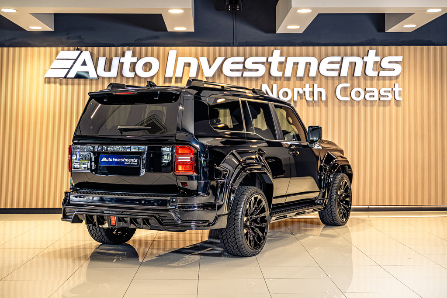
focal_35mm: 55
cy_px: 149
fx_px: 683
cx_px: 224
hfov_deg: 36.2
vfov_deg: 24.6
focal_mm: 55
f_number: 2.8
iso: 640
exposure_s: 1/125
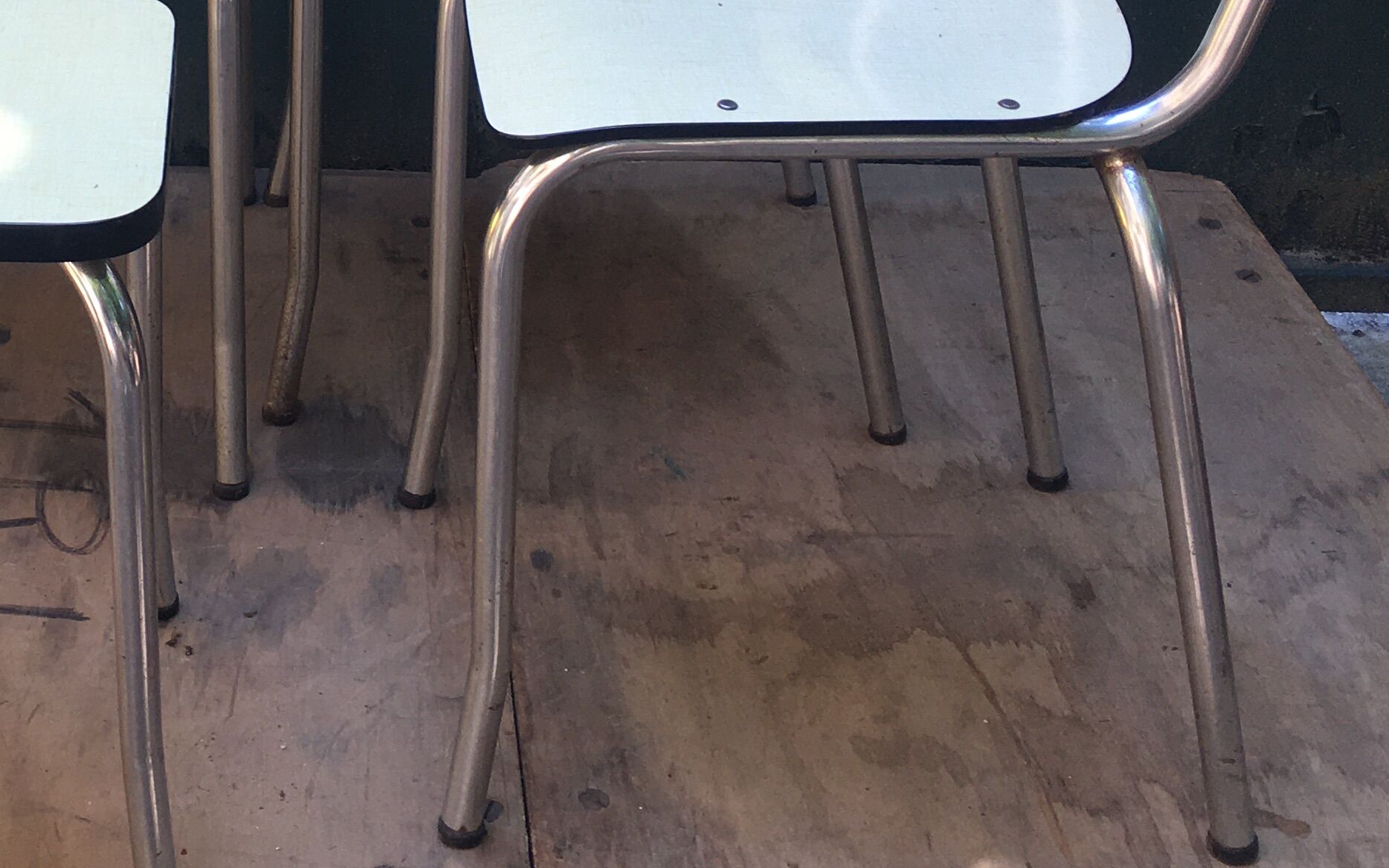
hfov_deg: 30.0
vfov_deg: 19.1
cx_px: 191
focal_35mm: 66
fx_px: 2499
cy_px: -35
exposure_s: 1/100
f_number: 2.2
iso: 25
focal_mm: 4.15
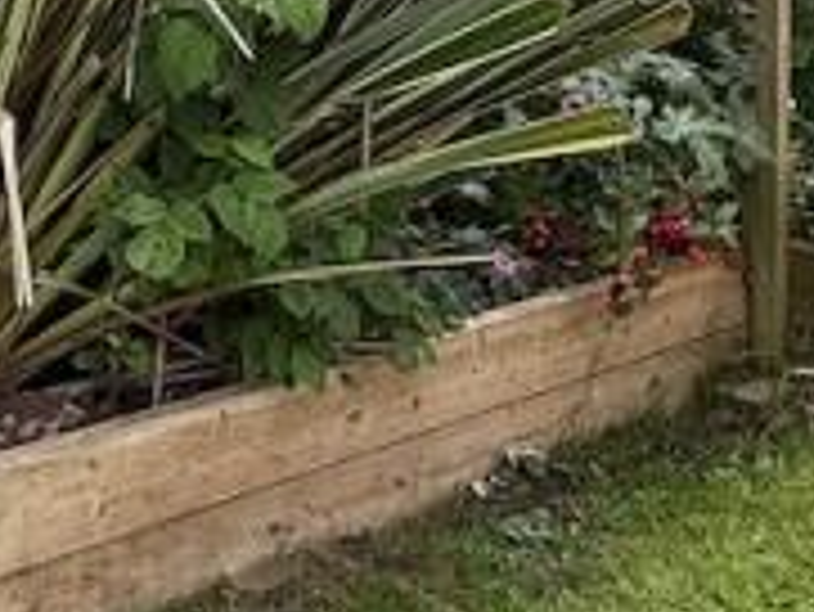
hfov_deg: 24.7
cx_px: 490
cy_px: -22
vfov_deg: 18.1
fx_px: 1859
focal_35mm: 79
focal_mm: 2.22
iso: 64
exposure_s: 1/658
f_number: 2.2
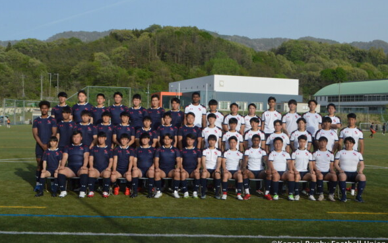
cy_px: 124
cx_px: 197
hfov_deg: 40.3
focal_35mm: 50
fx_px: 529
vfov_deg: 25.9
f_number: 16
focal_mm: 32
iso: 1600
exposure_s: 1/1000
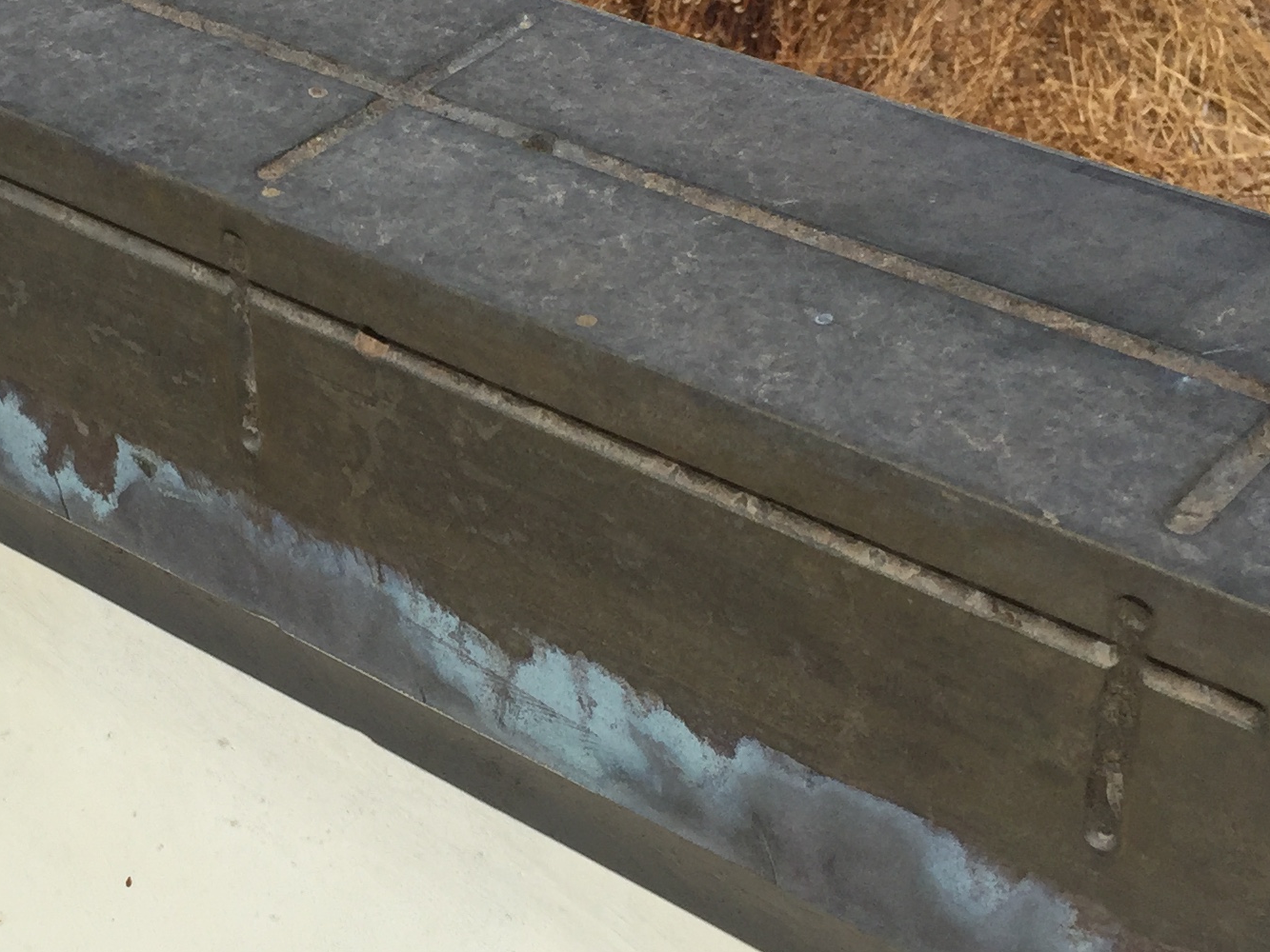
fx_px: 2605
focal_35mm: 71
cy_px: 432
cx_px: 241
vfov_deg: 20.7
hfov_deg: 26.8
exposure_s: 1/6623
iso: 32
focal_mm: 4.15
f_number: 2.2
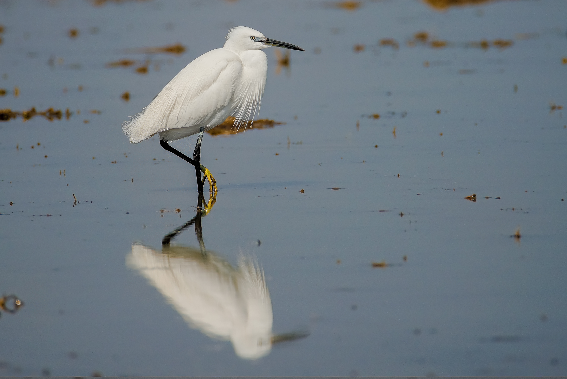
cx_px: 284
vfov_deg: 2.3
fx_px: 9452
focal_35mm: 600
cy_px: 190
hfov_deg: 3.4
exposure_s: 1/3200
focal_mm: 600
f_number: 8
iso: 500
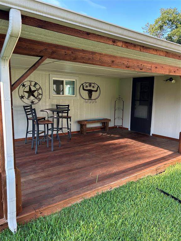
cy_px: 120
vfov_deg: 67.3
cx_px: 90
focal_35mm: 26
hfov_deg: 53.1
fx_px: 181
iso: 50
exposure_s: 1/346
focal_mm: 5.7
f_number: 1.5
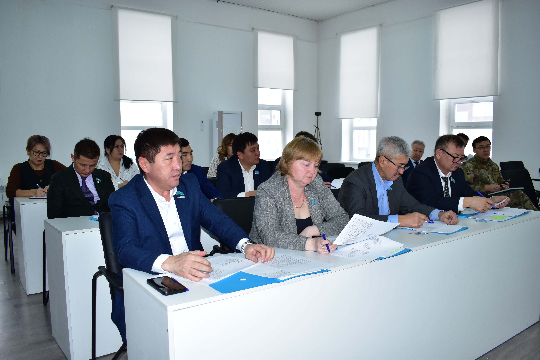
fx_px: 405
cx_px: 270
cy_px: 180
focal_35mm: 27
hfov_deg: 67.4
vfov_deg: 47.9
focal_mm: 18
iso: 500
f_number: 4.5
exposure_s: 1/200
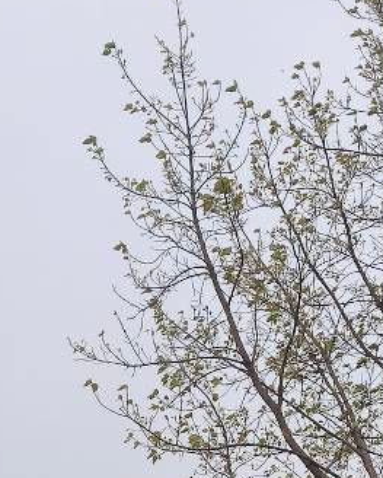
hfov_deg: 11.5
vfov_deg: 13.8
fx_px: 1896
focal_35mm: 134
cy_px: 614
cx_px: 119
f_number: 1.7
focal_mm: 5.35
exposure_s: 1/1556
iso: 80
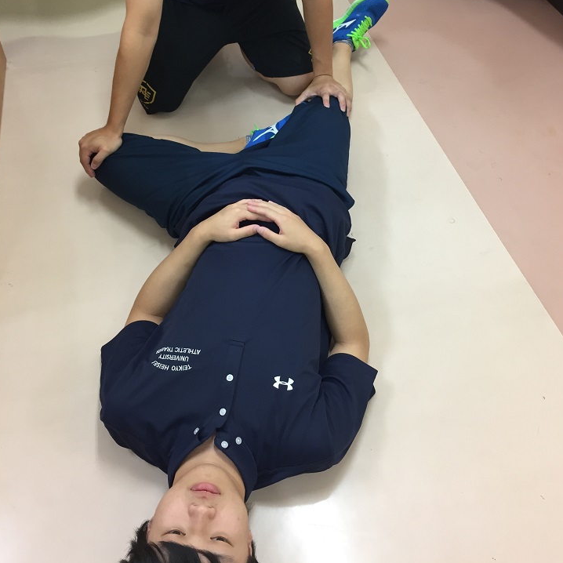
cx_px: 283
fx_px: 644
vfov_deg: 46.6
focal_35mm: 35
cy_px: 199
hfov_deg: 47.2
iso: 64
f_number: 2.2
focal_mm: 4.15
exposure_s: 1/30
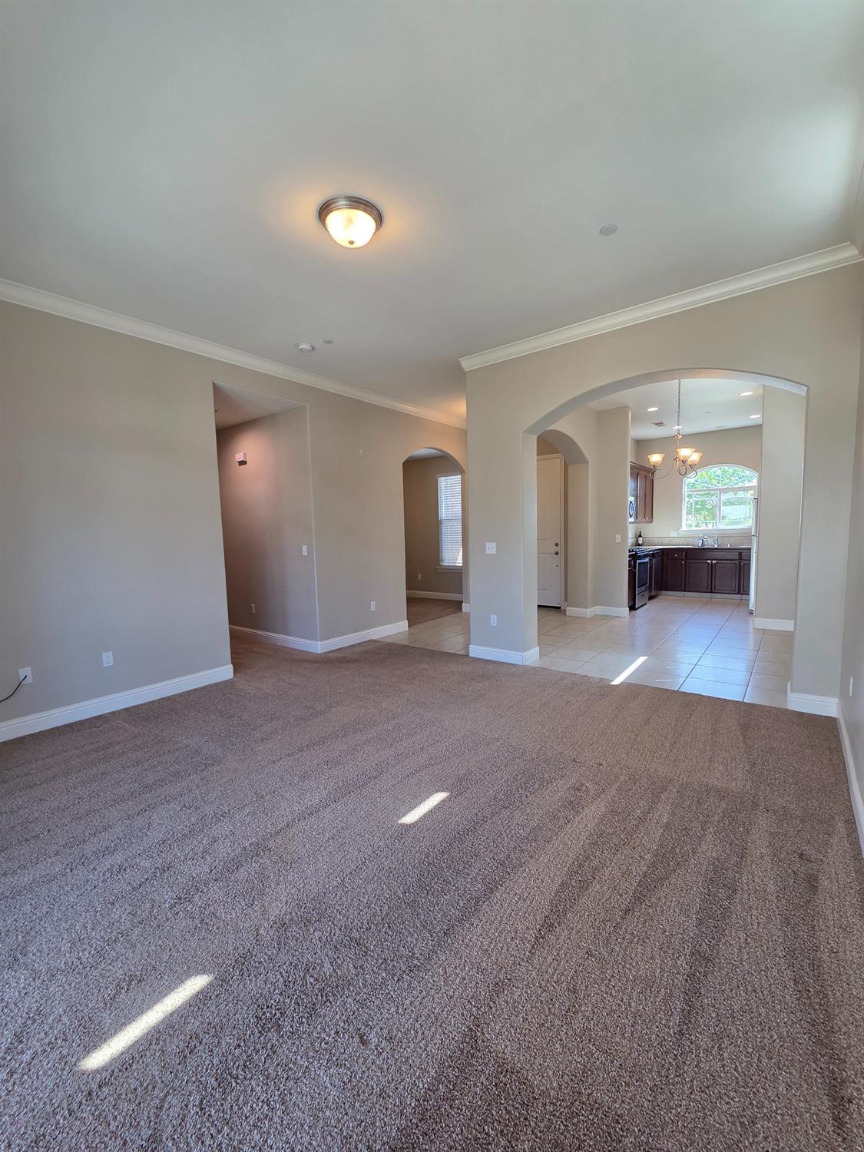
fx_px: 433
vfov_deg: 106.2
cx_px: 432
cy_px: 576
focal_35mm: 13
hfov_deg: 89.9
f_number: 2.2
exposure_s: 1/120
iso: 125
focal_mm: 2.2
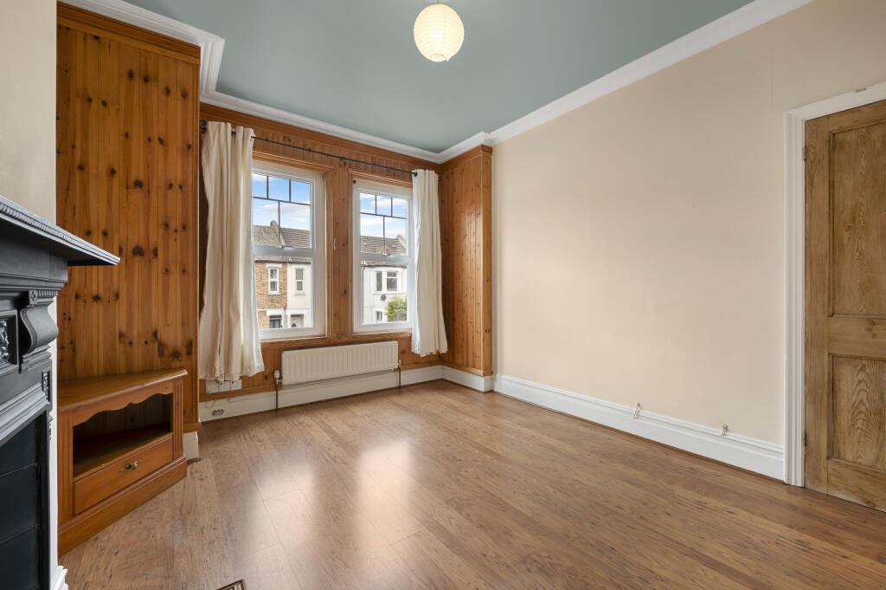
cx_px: 443
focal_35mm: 14
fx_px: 344
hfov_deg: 104.3
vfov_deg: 81.1
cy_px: 295
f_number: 16
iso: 200
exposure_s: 1/2.5
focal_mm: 14
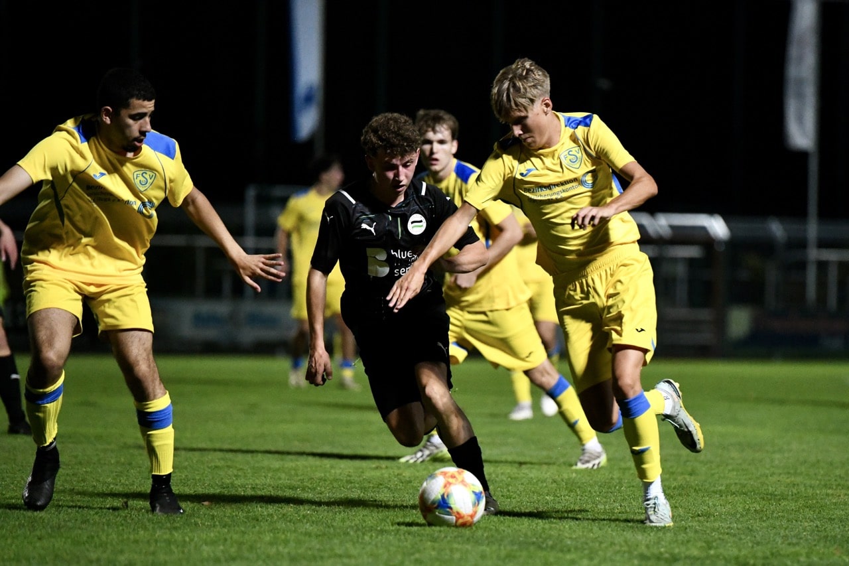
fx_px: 4244
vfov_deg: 7.6
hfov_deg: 11.4
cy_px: 283
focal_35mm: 180
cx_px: 424
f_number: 2.8
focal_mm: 180
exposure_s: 1/1600
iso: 8000
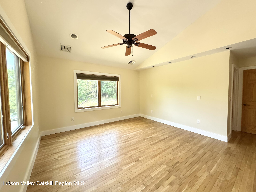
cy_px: 96
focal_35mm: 14
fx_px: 104
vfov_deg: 85.7
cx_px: 128
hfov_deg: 102.1
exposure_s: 1/99
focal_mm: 2.22
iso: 320
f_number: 2.2
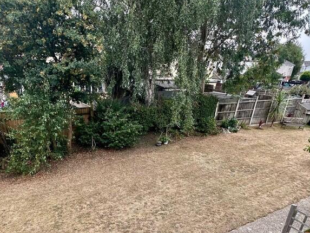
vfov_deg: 52.9
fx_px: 224
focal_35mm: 25
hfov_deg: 68.8
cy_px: 170
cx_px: 127
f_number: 2.2
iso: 40
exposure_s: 1/225
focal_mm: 2.22
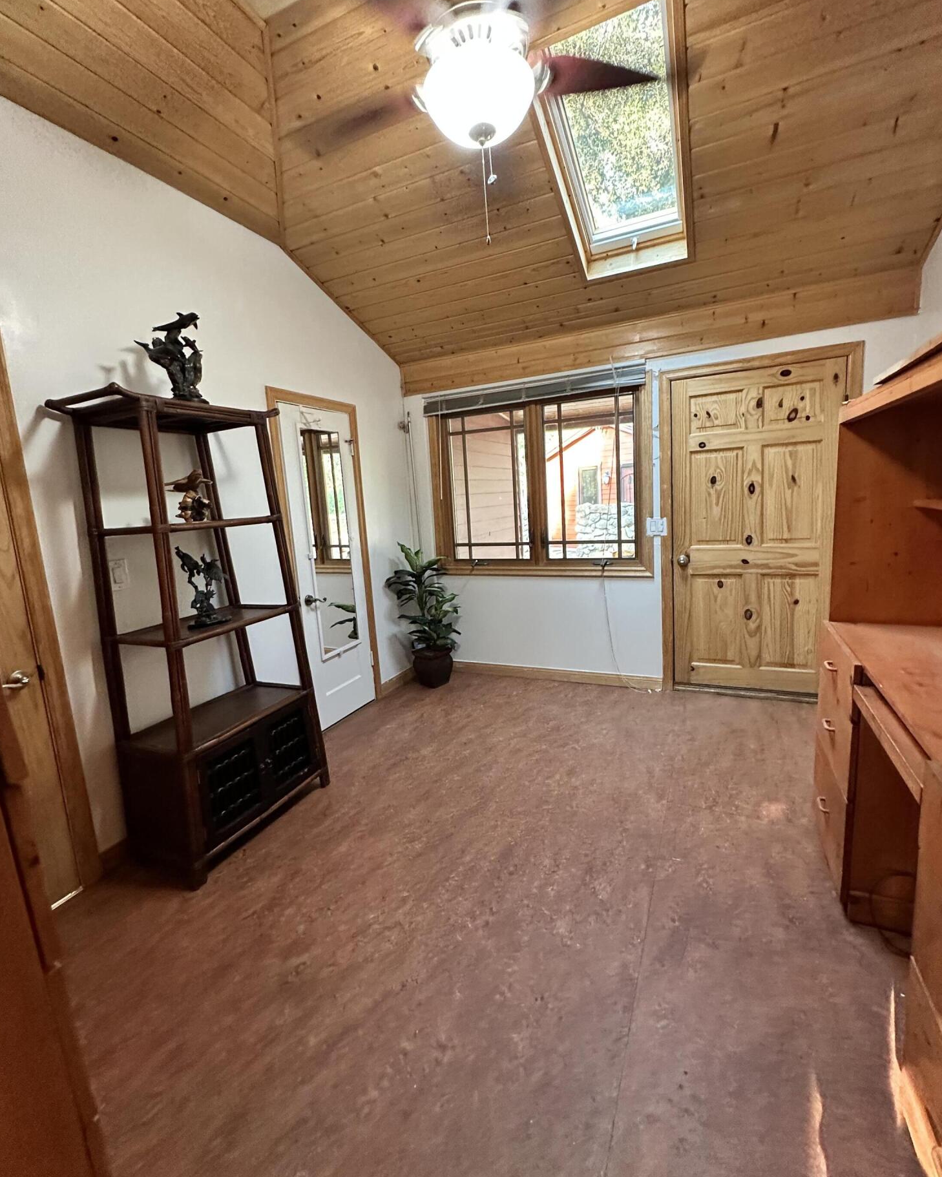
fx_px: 523
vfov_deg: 96.8
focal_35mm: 15
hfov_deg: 84.0
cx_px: 480
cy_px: 574
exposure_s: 1/60
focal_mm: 2.22
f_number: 2.2
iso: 640
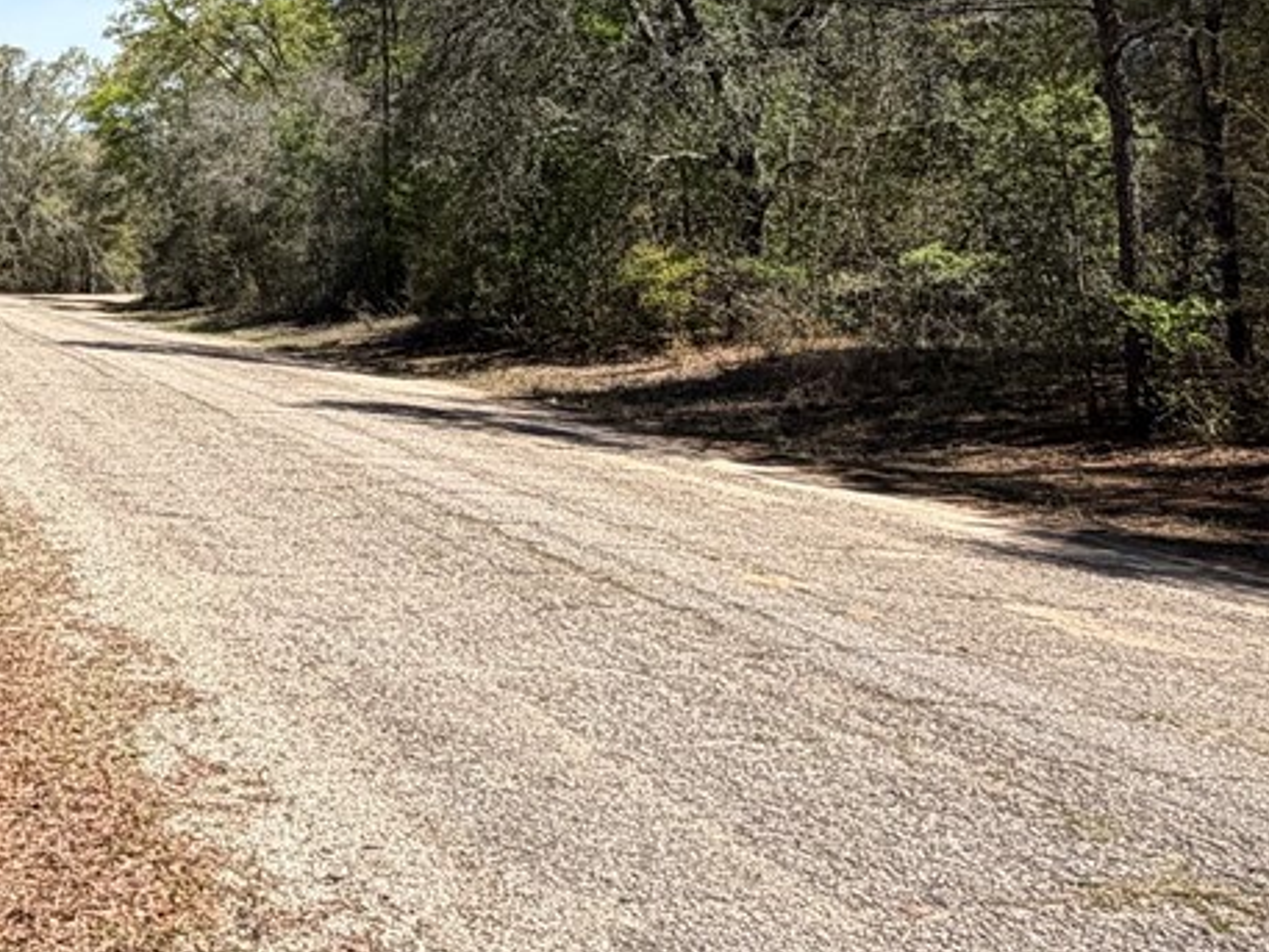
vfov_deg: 29.1
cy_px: 200
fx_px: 1797
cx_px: -180
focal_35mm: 49
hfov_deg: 33.2
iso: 32
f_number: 2.2
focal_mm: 2.22
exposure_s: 1/770
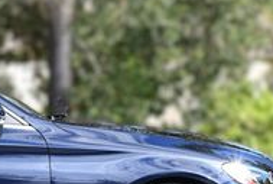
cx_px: -116
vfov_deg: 7.0
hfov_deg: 10.2
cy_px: 84
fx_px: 1490
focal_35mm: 196
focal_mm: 29
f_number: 7.1
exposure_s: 1/250
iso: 200
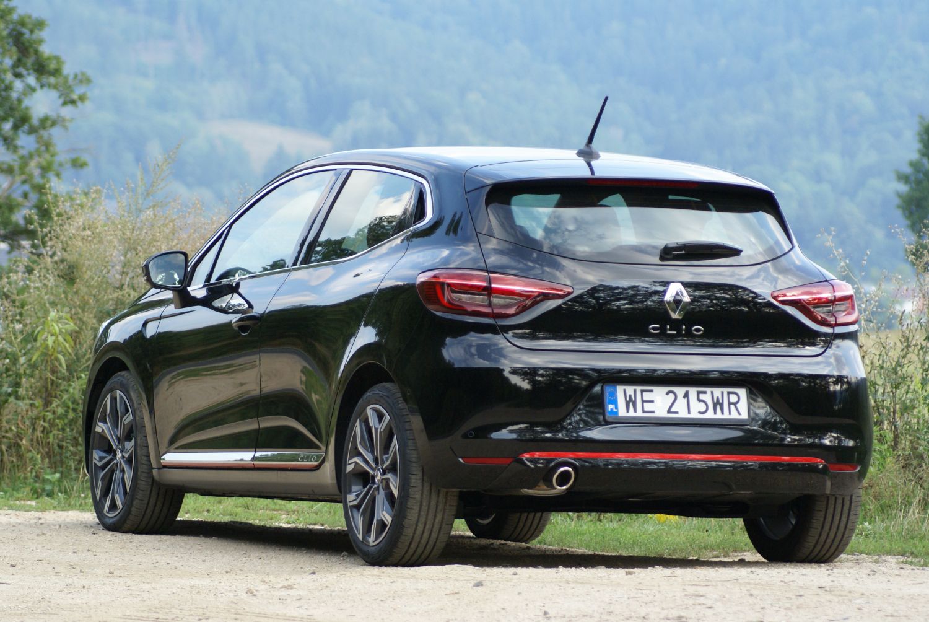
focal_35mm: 210
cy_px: 311
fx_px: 5425
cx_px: 464
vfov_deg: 6.6
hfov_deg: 9.8
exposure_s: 1/250
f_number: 5.6
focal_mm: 140
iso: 250
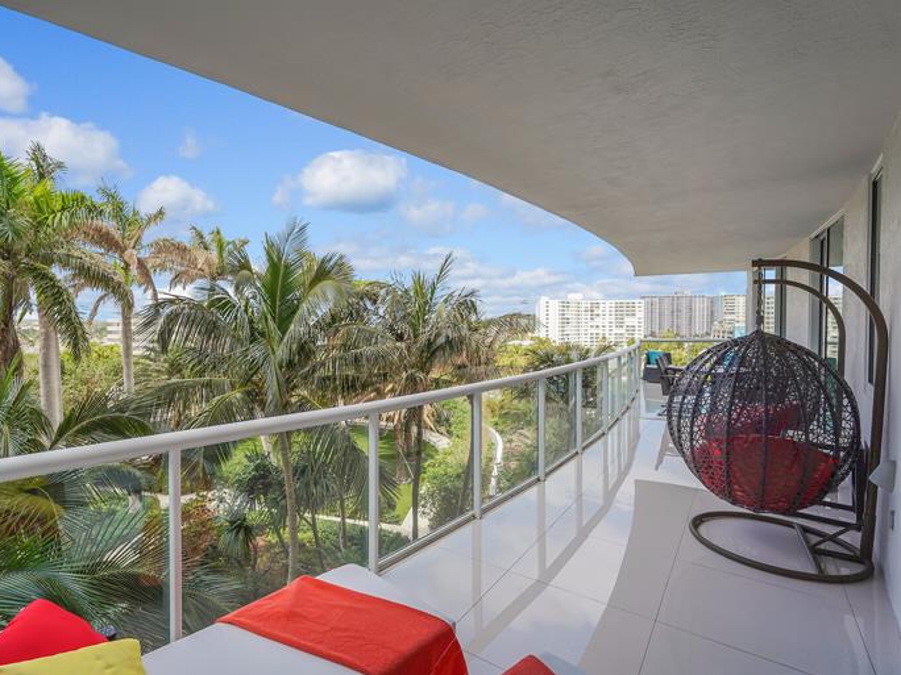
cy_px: 330
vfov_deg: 71.6
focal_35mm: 18
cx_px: 375
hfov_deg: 87.0
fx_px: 469
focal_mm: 16
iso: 320
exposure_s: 1/1000
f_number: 5.6
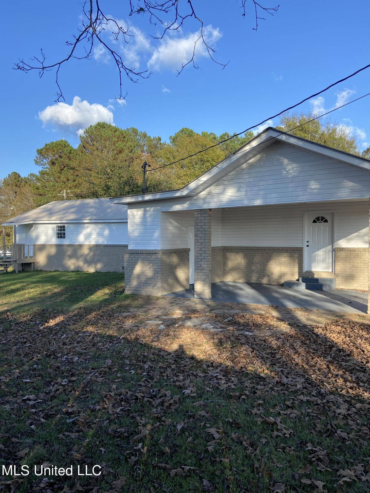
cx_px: 185
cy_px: 246
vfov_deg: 67.3
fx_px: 371
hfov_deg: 53.1
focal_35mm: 26
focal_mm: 4.25
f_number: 1.8
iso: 32
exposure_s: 1/1218
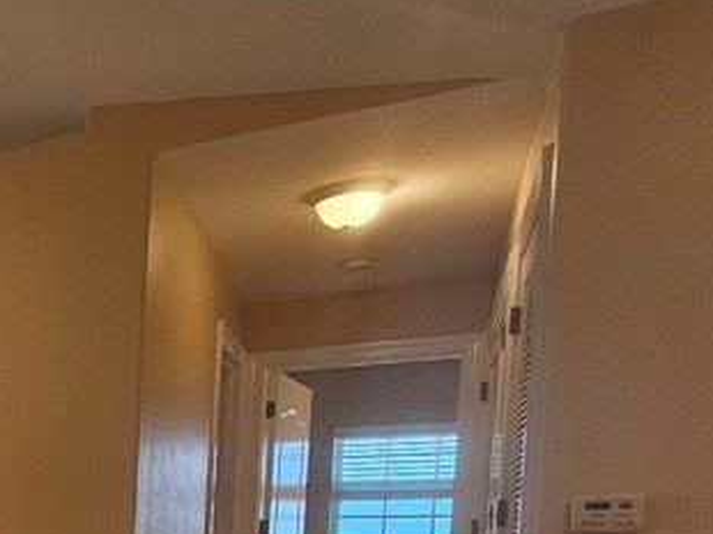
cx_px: -412
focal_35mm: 43
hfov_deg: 26.9
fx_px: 885
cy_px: 603
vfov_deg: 29.8
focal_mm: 2.2
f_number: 2.2
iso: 80
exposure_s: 1/120
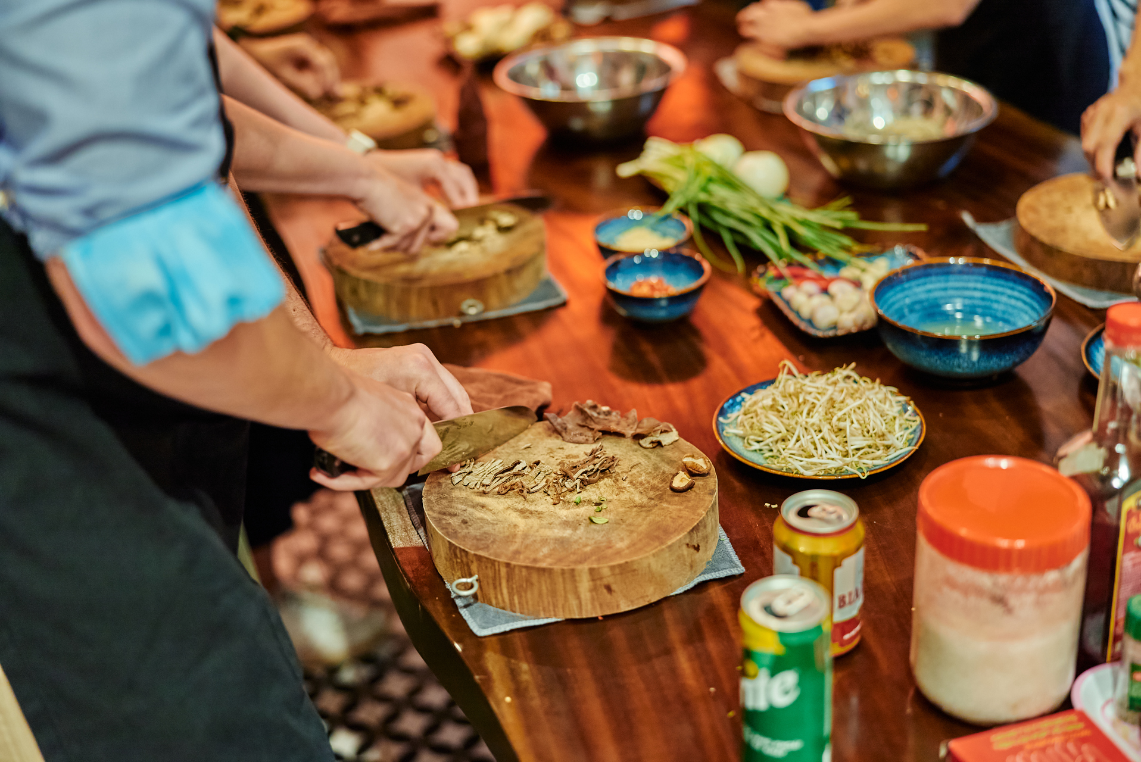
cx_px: 570
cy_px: 381
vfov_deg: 27.0
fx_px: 1586
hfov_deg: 39.6
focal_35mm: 50
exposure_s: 1/200
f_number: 1.6
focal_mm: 50
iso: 1000
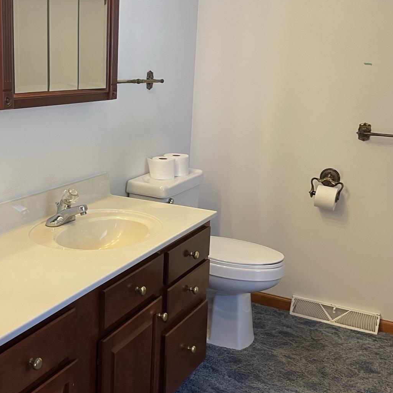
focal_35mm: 46
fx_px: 591
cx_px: 132
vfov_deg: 36.8
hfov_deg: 36.4
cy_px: 177
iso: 80
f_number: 1.6
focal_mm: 5.1
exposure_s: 1/60
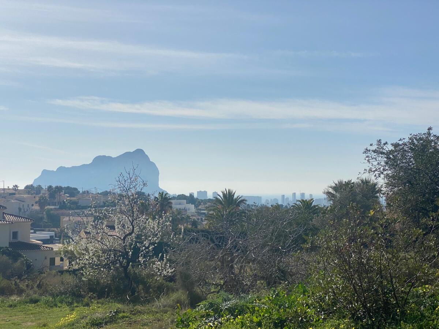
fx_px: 659
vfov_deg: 28.0
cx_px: 220
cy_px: 164
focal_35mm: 52
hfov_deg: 36.8
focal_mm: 6
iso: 25
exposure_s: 1/5319
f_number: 2
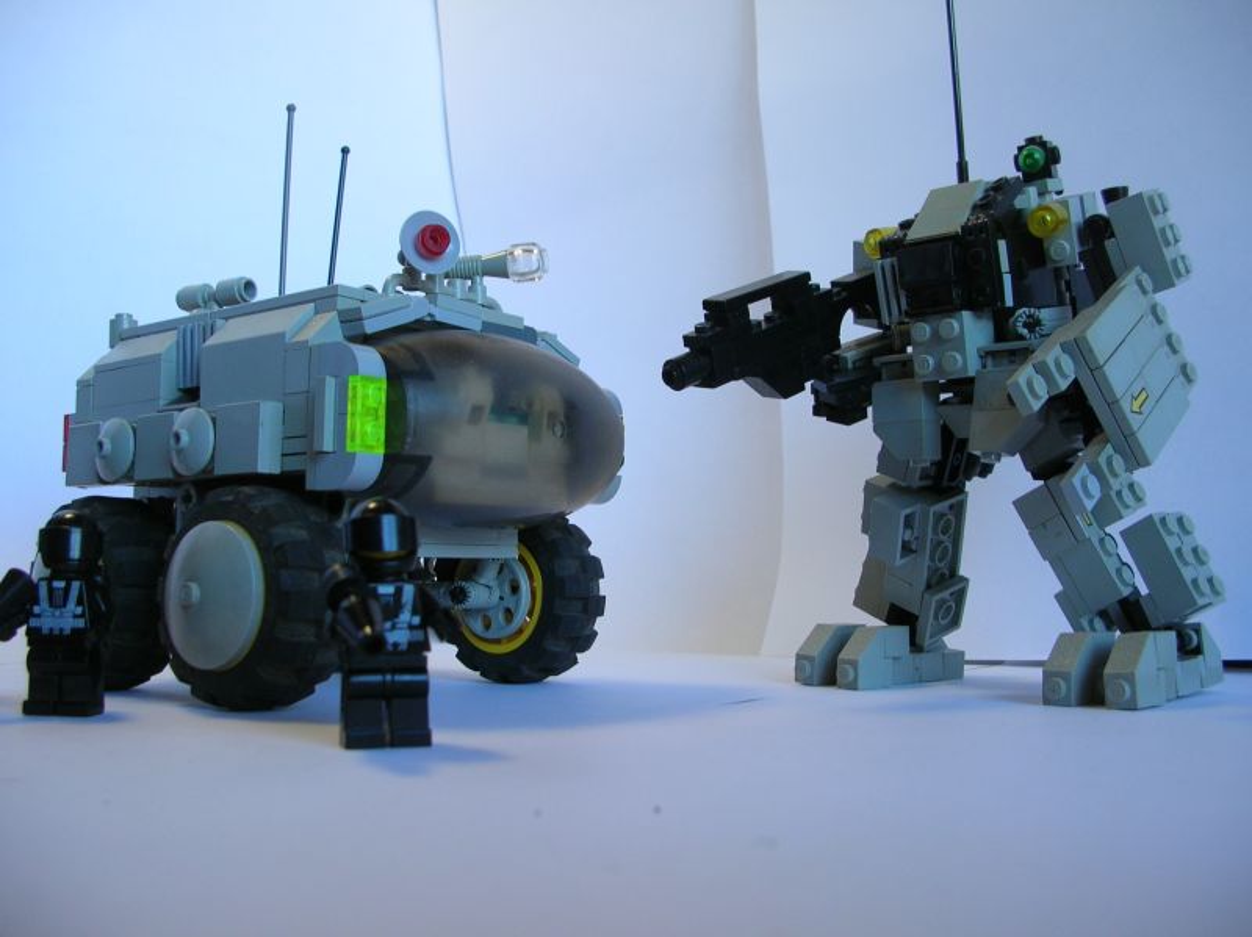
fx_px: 1265
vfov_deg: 40.7
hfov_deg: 52.7
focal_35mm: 35
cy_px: 468
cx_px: 626
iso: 50
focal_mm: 5.8
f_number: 2.8
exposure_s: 1/24.7
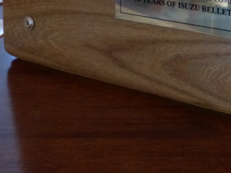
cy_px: -51
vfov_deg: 20.1
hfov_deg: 25.5
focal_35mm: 67
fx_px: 447
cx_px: 288
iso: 400
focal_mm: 4.5
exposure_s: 1/10
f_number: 2.8
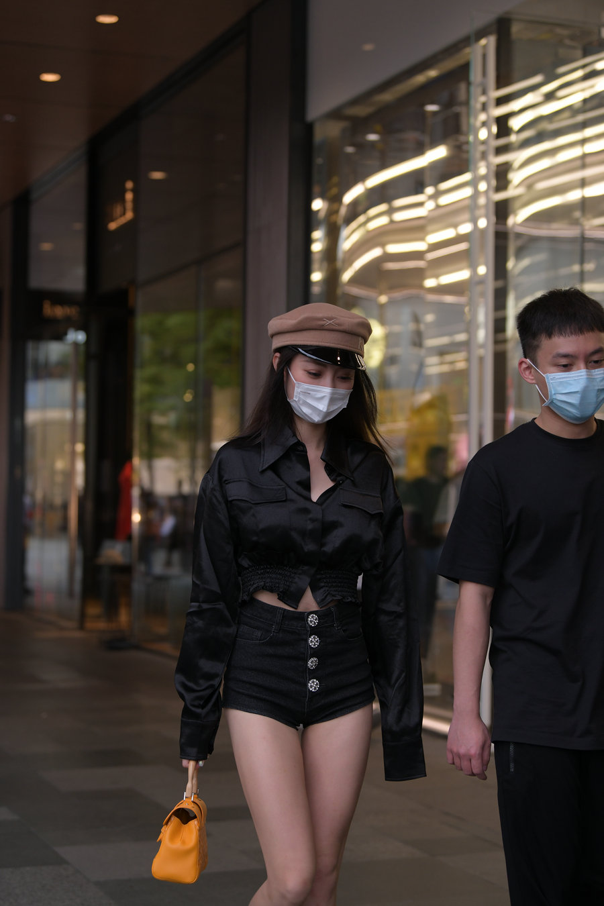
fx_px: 1762
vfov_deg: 28.8
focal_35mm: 70
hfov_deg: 19.5
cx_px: 302
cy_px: 453
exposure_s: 1/400
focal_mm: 70
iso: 800
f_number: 3.5
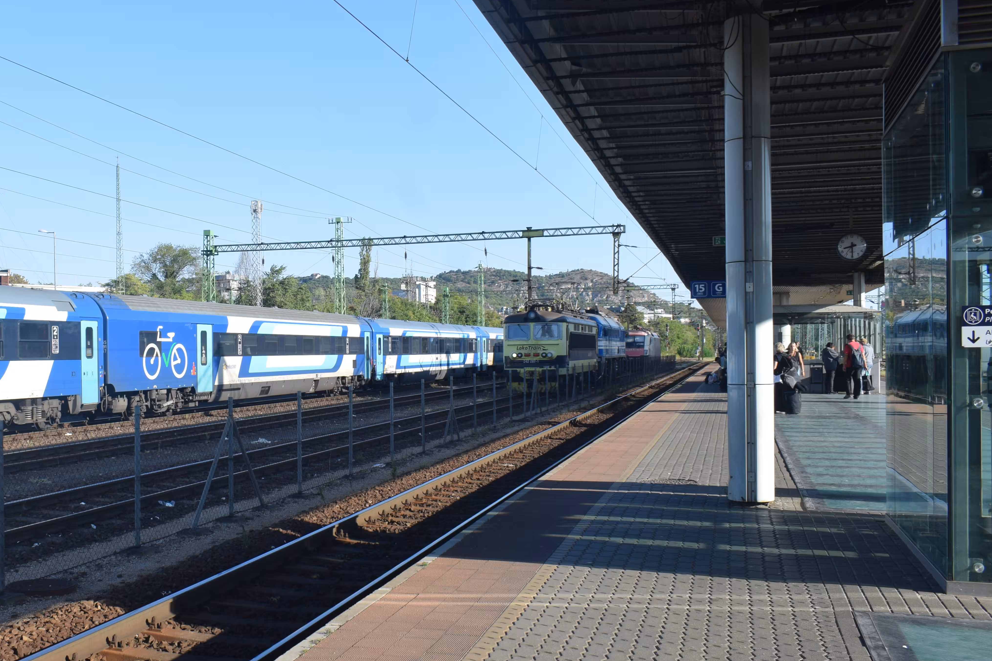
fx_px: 1102
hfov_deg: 47.5
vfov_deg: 33.4
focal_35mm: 40
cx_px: 311
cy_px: 361
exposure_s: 1/250
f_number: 8
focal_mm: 18
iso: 200
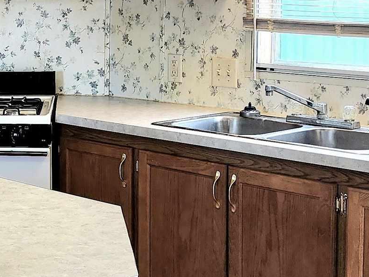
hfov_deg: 20.6
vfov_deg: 16.4
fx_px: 960
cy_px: 94
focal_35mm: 90
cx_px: -55
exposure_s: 1/120
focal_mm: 6.4
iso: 64
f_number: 1.8
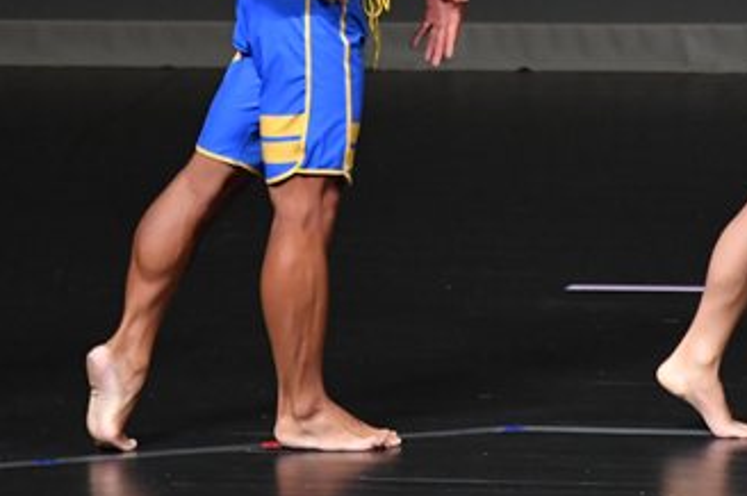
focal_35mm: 744
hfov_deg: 2.8
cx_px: 295
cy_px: 41
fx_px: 15422
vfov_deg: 1.8
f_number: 5.6
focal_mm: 210
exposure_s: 1/400
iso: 4000
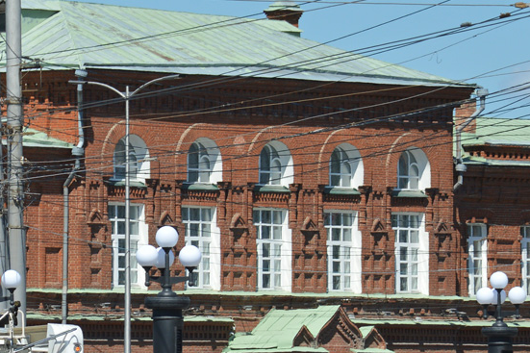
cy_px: 285
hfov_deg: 6.0
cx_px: 36
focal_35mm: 343
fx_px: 5049
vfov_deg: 4.0
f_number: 10
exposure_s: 1/320
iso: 100
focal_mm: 105
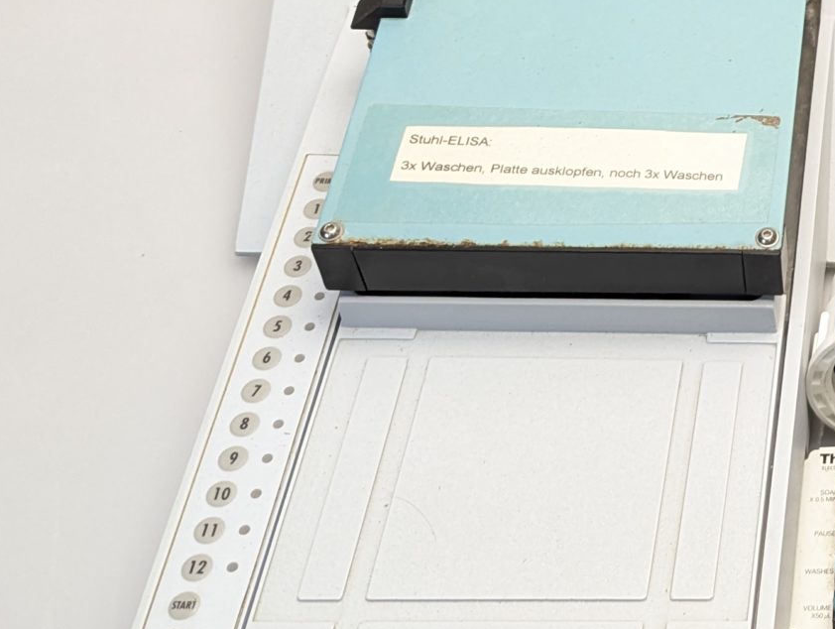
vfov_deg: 19.3
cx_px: 1120
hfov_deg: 23.2
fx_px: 1763
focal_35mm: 73
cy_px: -86
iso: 172
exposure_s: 1/100
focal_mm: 6.81
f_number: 1.85
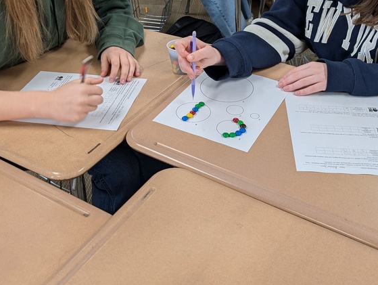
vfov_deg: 31.7
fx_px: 481
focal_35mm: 44
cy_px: 38
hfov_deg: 42.9
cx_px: 204
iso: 99
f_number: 1.68
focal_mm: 6.9
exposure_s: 1/60
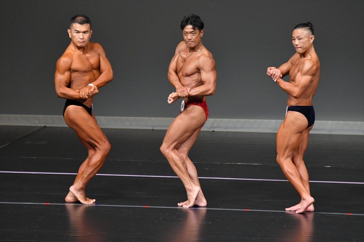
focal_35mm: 345
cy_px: 121
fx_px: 3487
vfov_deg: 4.0
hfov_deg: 6.0
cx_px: 182
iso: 4000
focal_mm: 230
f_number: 5.6
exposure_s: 1/400
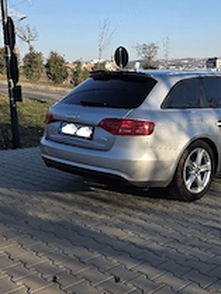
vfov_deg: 42.7
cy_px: 118
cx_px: 187
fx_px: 374
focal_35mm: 44
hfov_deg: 31.7
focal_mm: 6.3
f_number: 1.7
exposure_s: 1/5000
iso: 80
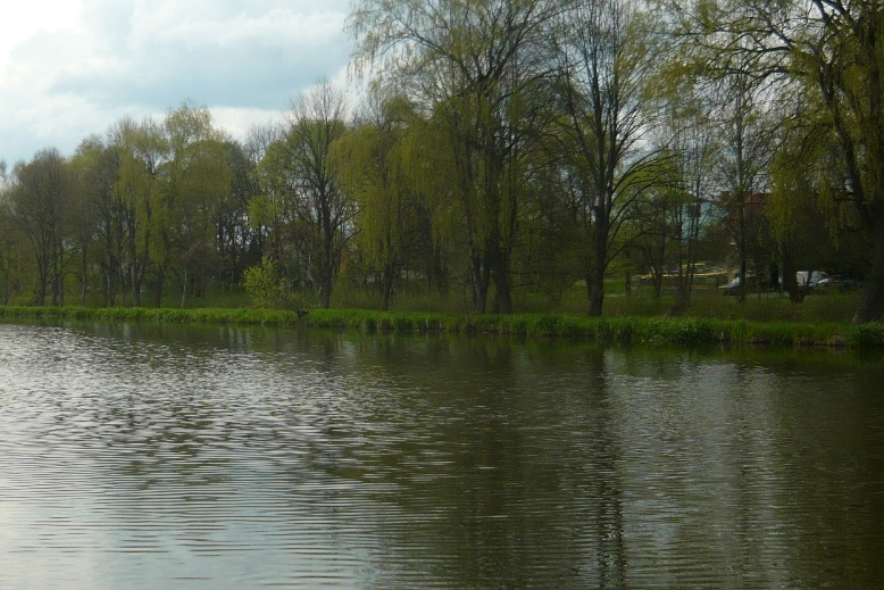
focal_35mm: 60
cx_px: 227
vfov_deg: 22.6
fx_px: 1474
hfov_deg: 32.8
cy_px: 318
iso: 100
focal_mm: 5.5
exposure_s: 1/800
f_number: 2.8
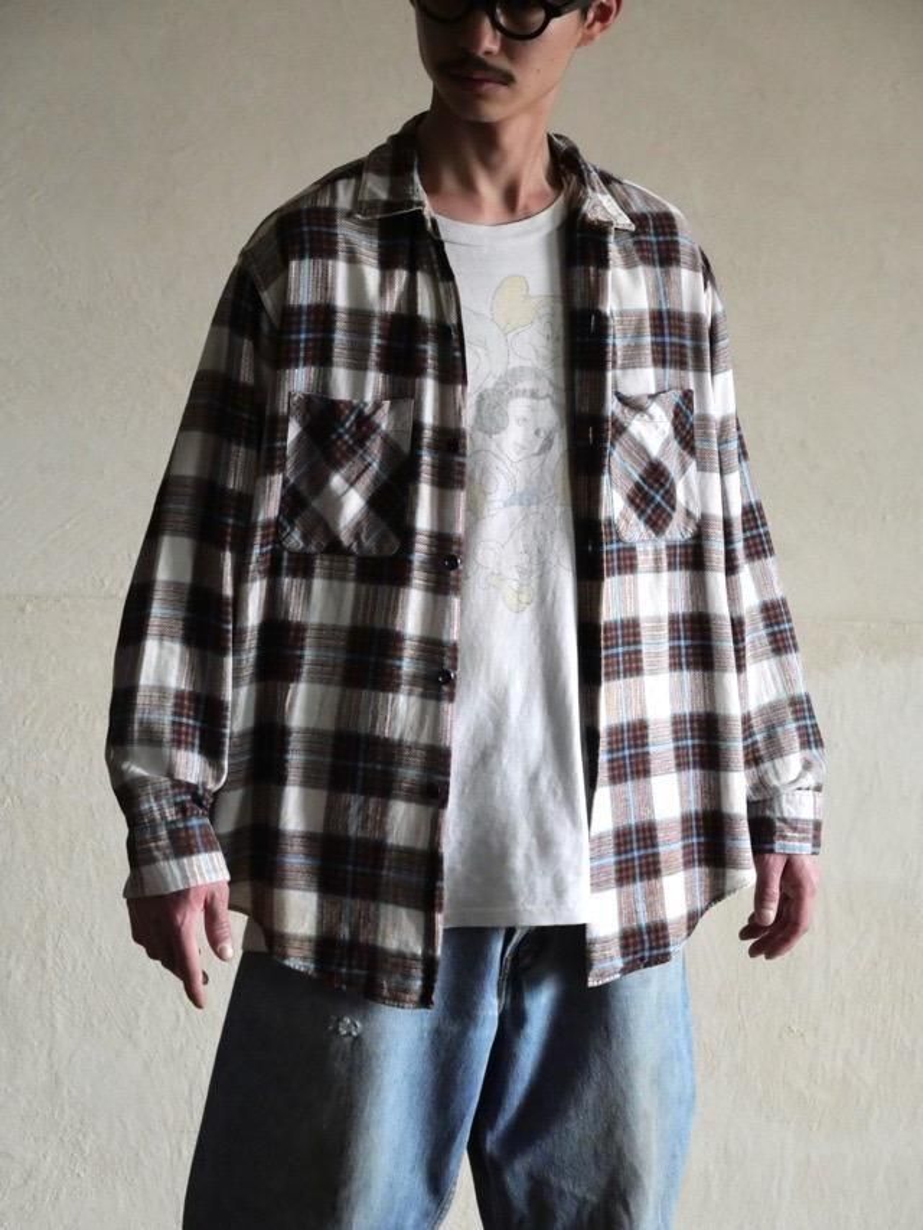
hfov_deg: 15.4
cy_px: 615
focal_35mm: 96
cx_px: 462
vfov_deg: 20.4
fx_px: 3412
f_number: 3.9
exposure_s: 1/125
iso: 3200
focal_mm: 48
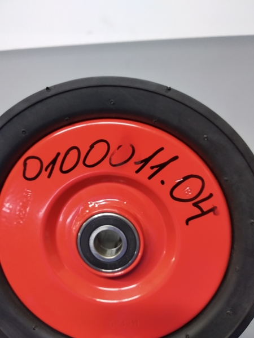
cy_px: 169
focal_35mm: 26
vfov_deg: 67.3
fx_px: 254
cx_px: 127
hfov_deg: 53.1
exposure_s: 1/25
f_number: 2.2
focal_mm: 3.81
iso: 800
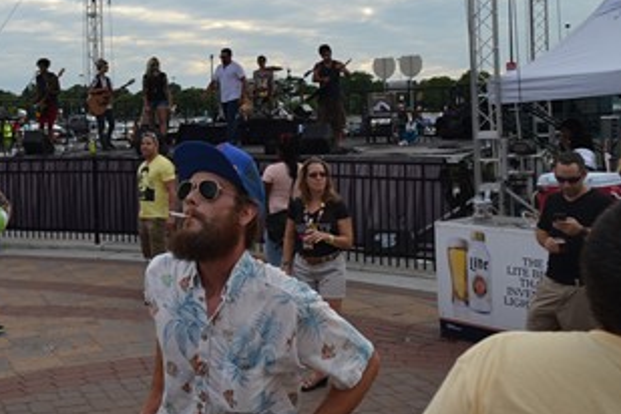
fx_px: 828
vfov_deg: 27.8
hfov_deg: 39.3
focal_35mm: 48
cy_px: 116
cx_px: 111
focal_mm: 18
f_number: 5.6
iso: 110
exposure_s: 1/125
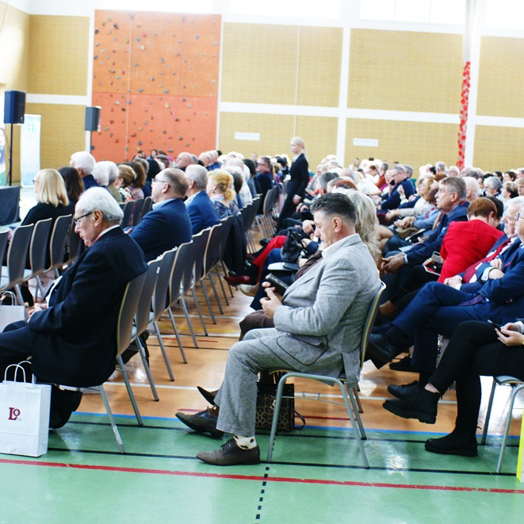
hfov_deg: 31.6
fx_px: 925
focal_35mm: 54
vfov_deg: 31.6
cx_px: 313
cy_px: 264
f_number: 4
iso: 800
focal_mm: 28
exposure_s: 1/60
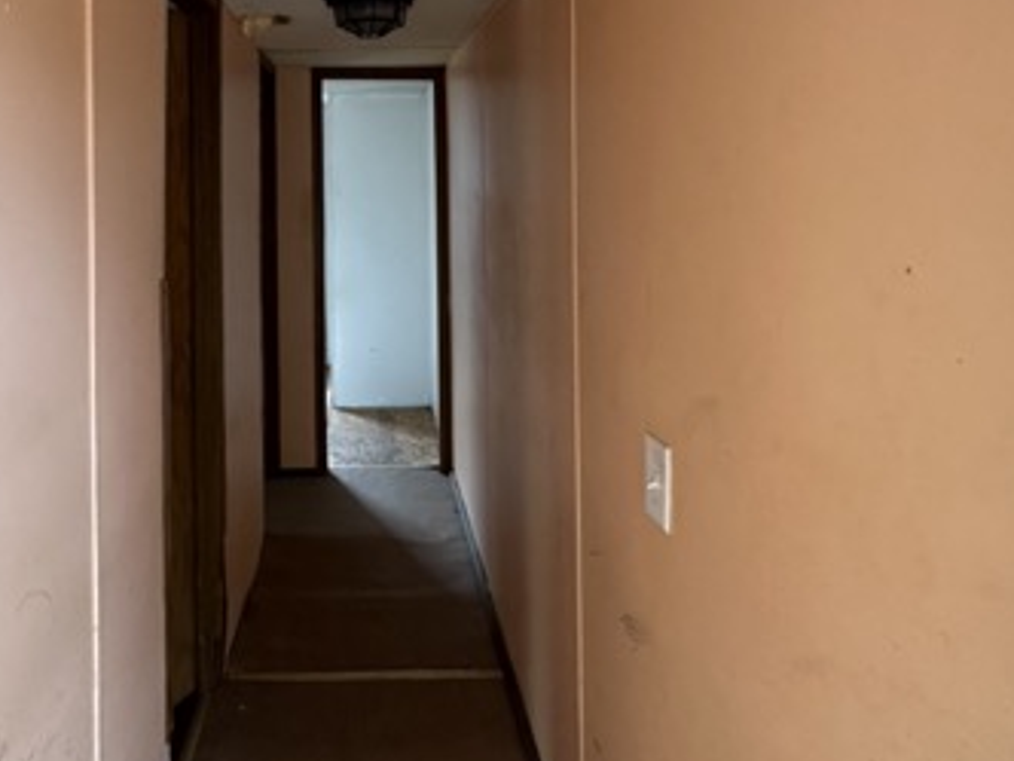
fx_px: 791
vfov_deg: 48.9
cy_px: 171
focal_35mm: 27
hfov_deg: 64.2
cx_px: 370
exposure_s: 1/77
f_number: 2.2
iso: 400
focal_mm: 2.22
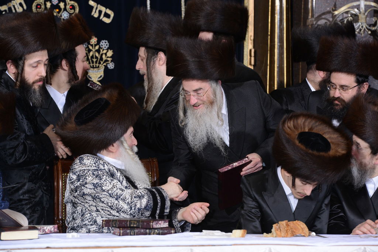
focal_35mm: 180
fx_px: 1891
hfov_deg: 11.4
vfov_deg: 7.6
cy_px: 126
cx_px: 189
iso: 640
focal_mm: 180
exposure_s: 1/160
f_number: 8
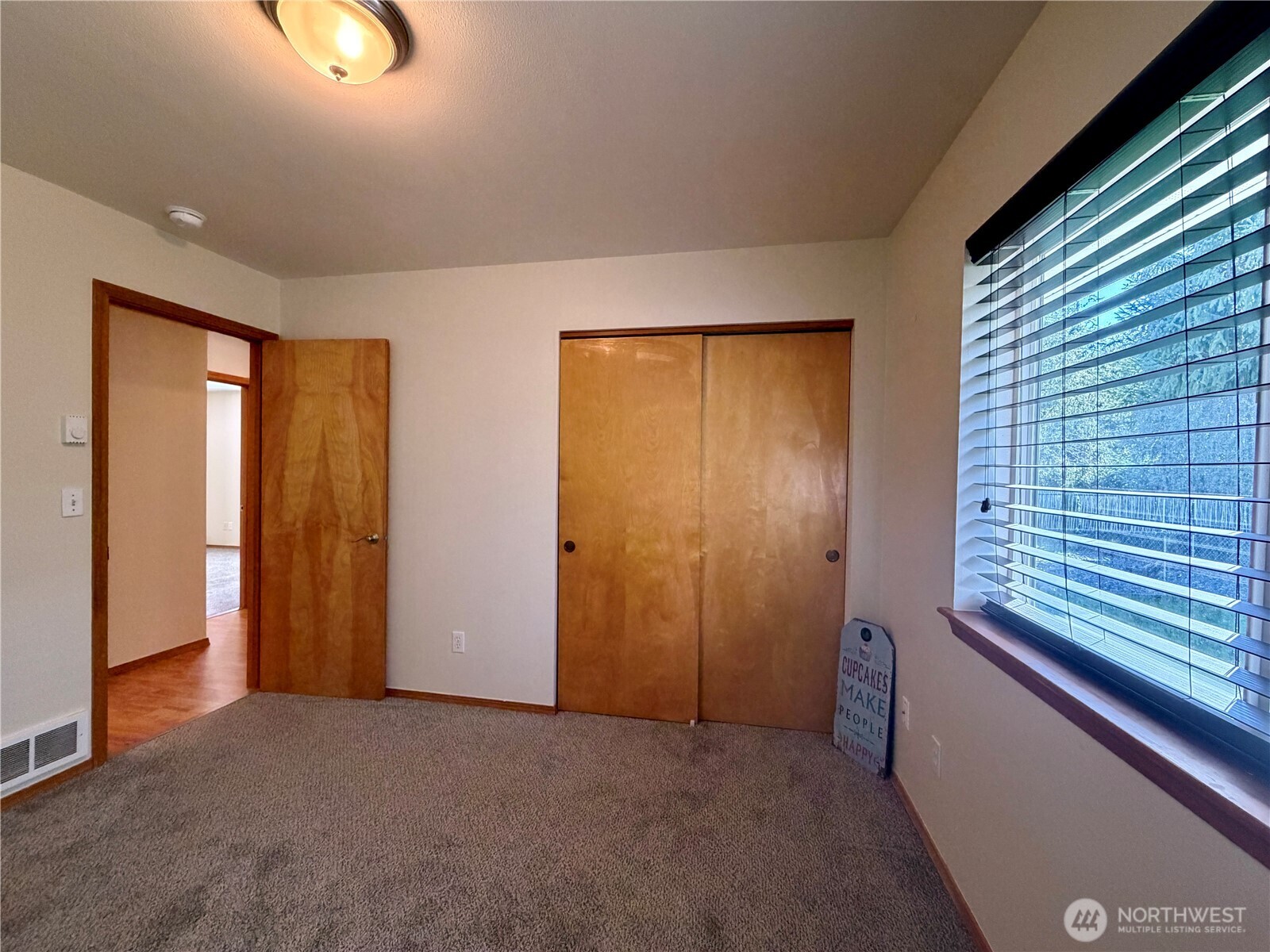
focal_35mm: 14
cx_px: 635
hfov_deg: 102.1
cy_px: 476
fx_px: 514
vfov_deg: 85.7
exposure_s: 1/120
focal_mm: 2.22
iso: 320
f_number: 2.2
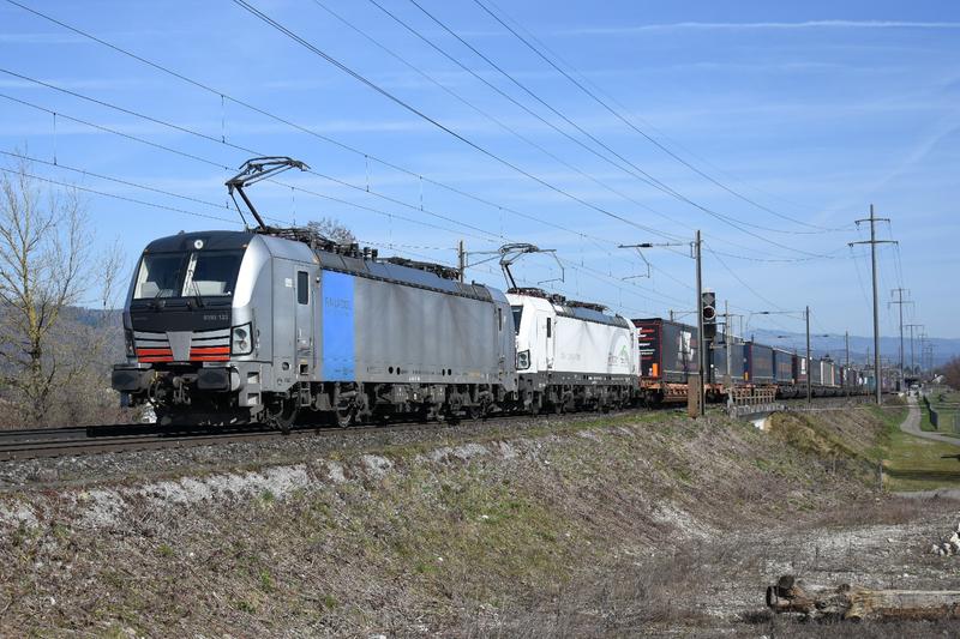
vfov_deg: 26.5
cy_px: 320
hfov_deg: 38.9
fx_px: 1360
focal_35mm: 51
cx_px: 480
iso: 200
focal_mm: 34
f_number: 5.6
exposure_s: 1/1250
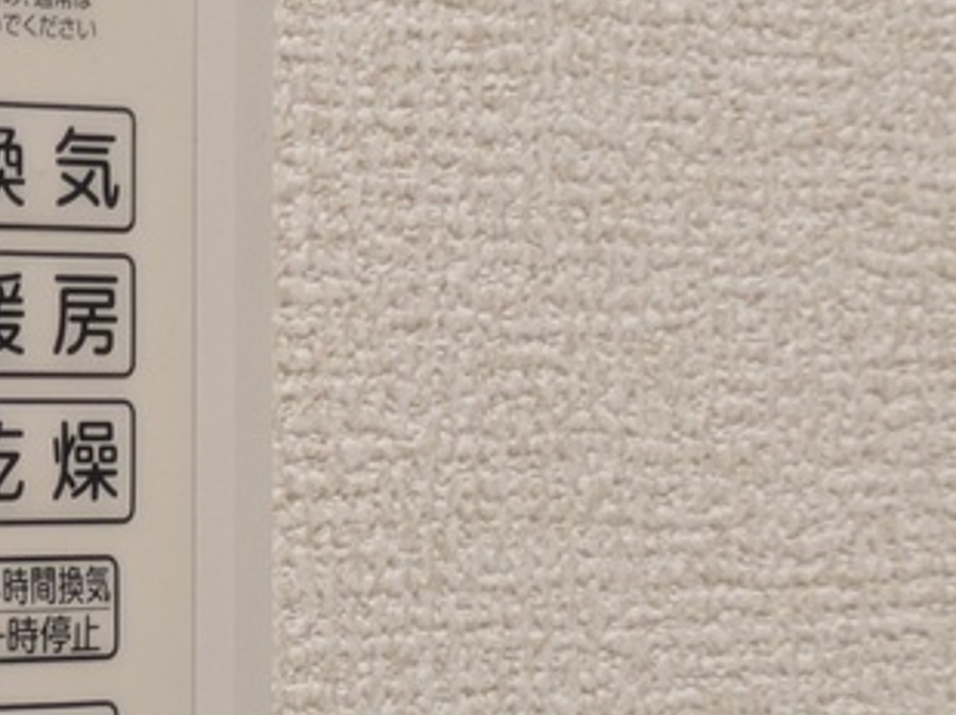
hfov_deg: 12.2
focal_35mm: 158
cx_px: -241
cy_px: 475
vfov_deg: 9.4
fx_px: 4360
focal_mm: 5.43
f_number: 1.89
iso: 76
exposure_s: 1/33.3
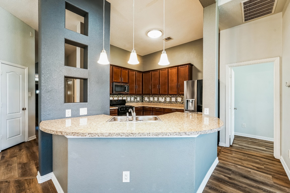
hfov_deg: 104.3
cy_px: 96
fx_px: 113
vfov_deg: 81.2
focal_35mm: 14
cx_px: 145
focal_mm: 14
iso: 320
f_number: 9
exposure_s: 1/4
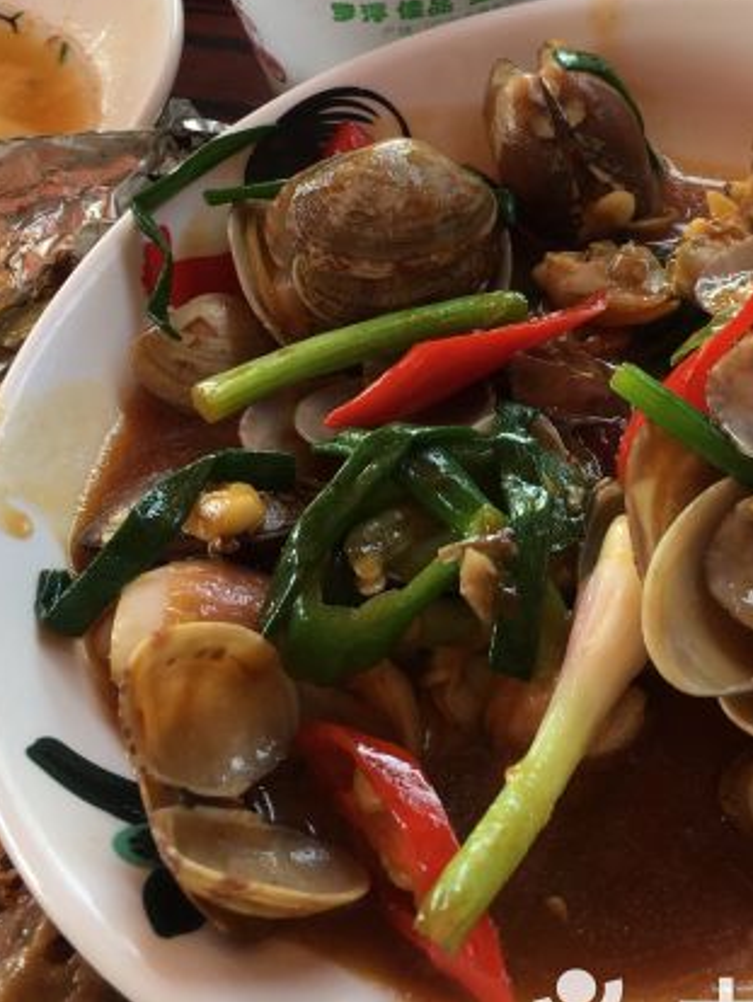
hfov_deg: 29.5
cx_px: 505
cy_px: 305
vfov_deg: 38.3
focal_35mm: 49
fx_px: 1420
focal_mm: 4.15
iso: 40
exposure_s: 1/100
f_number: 2.2
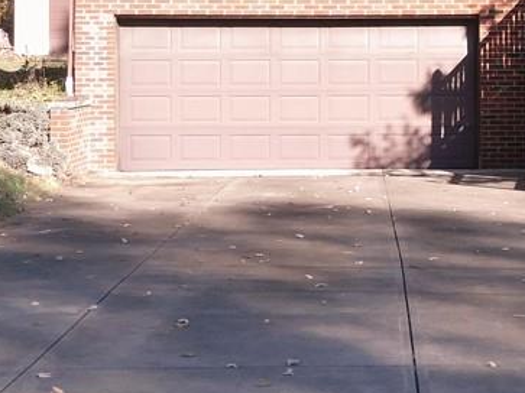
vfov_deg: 11.6
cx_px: 456
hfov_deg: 15.4
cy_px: 7
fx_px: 1925
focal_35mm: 127
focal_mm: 8.1
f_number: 4
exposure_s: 1/320
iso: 125
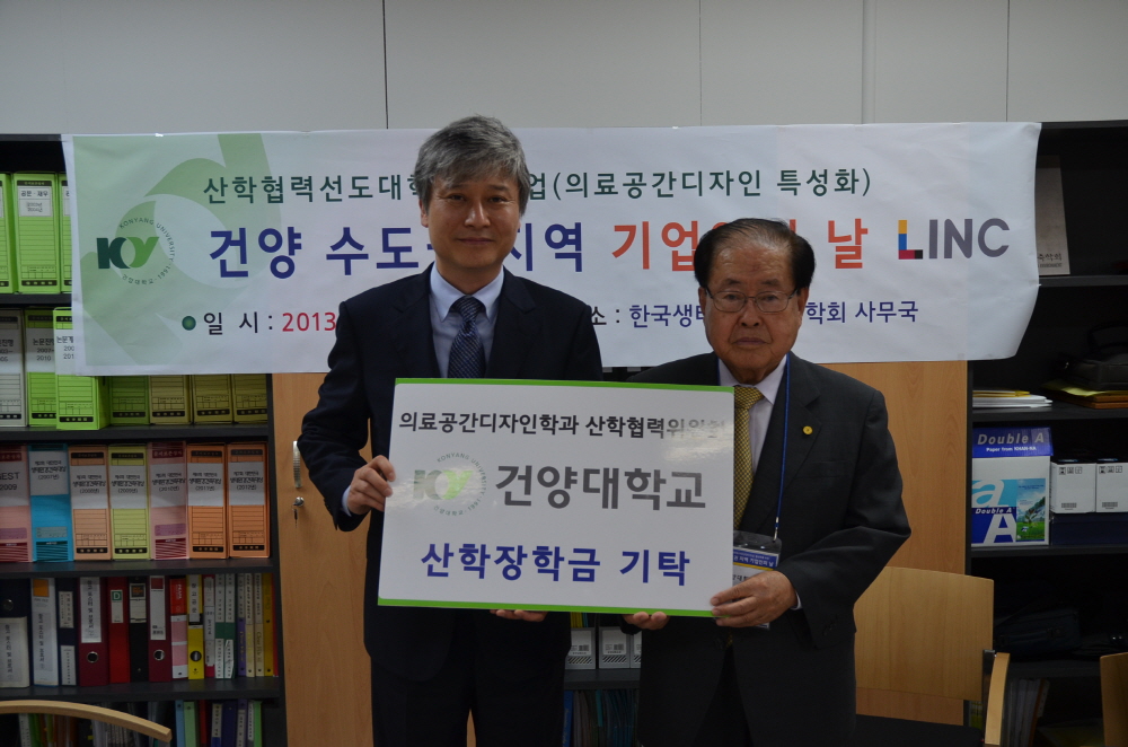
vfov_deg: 32.9
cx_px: 564
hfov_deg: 48.0
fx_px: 1266
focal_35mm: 40
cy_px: 374
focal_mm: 27
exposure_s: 1/60
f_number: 4
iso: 400
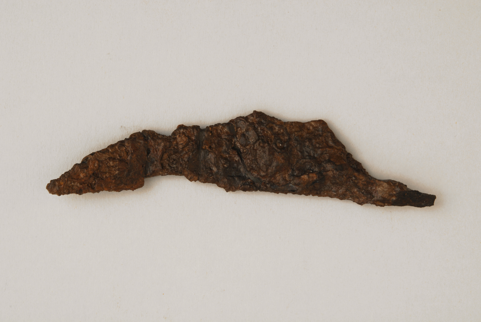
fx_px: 1204
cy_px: 161
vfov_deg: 15.2
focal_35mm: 90
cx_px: 240
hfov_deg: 22.6
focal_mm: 60
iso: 200
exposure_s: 1/1.6
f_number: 22
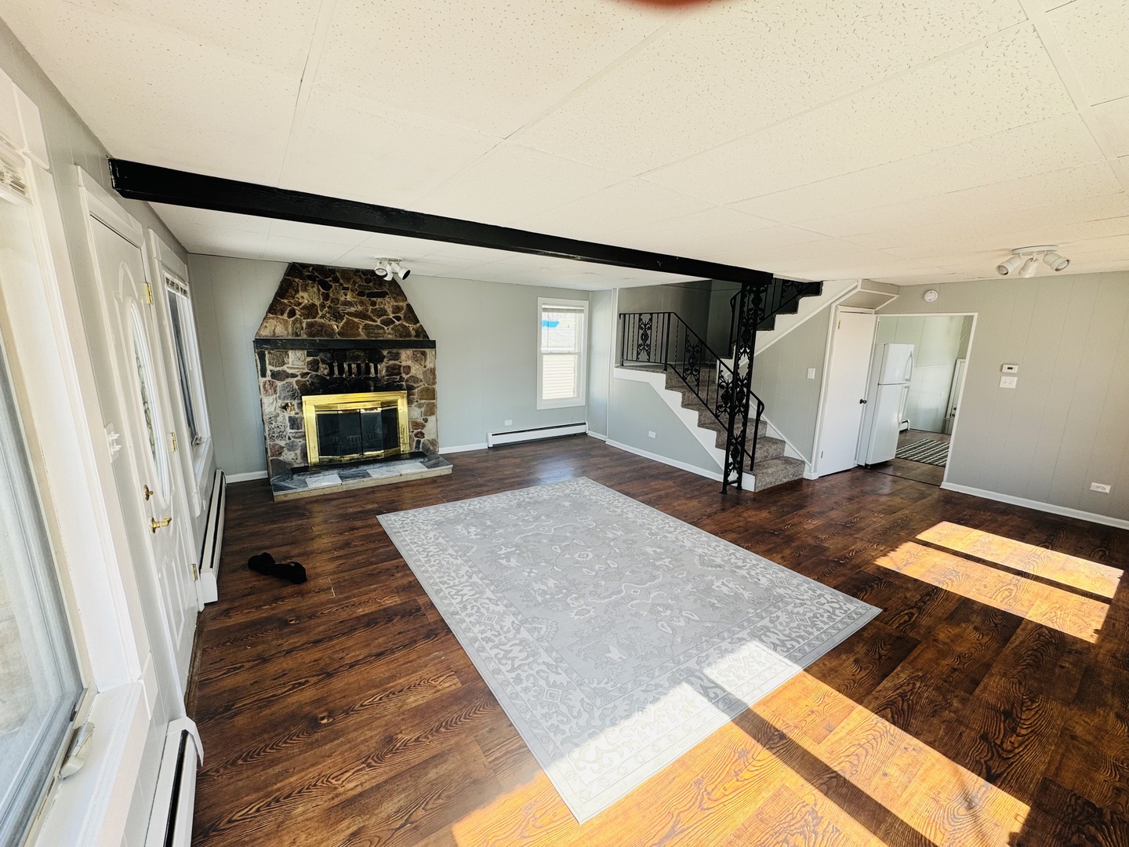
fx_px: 457
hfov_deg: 102.1
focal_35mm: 14
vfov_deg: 85.7
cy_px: 424
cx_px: 564
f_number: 2.2
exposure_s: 1/99
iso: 40
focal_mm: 2.22
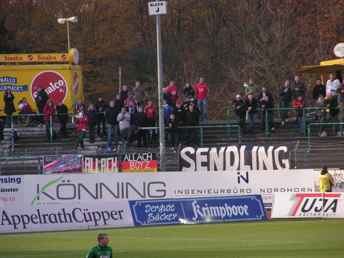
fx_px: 3776
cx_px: 172
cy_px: 129
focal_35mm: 380
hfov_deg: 5.2
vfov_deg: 3.9
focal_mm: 58
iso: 80
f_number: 3.5
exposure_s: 1/400
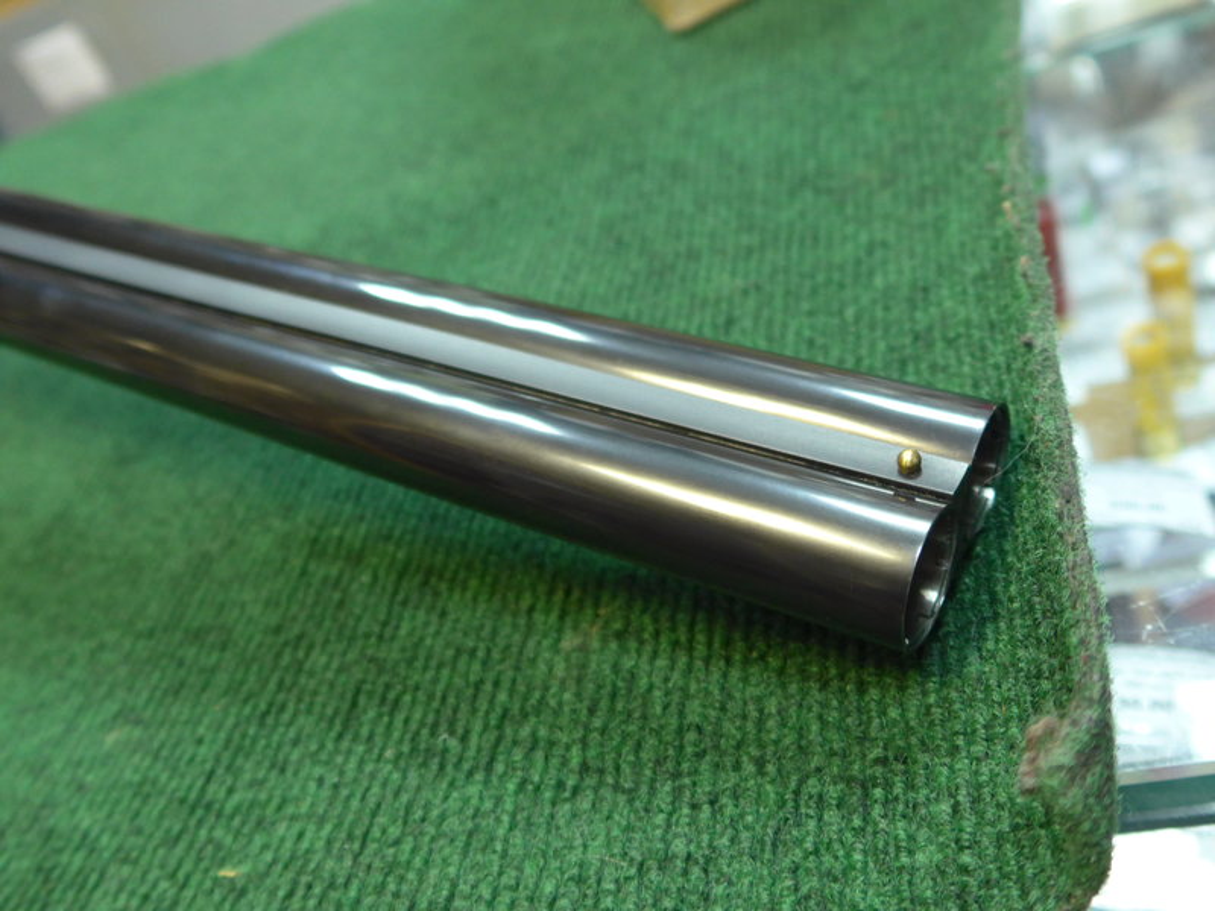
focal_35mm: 34
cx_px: 608
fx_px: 1193
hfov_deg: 54.0
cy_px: 456
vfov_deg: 41.8
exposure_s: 1/30
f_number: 2.3
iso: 400
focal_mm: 7
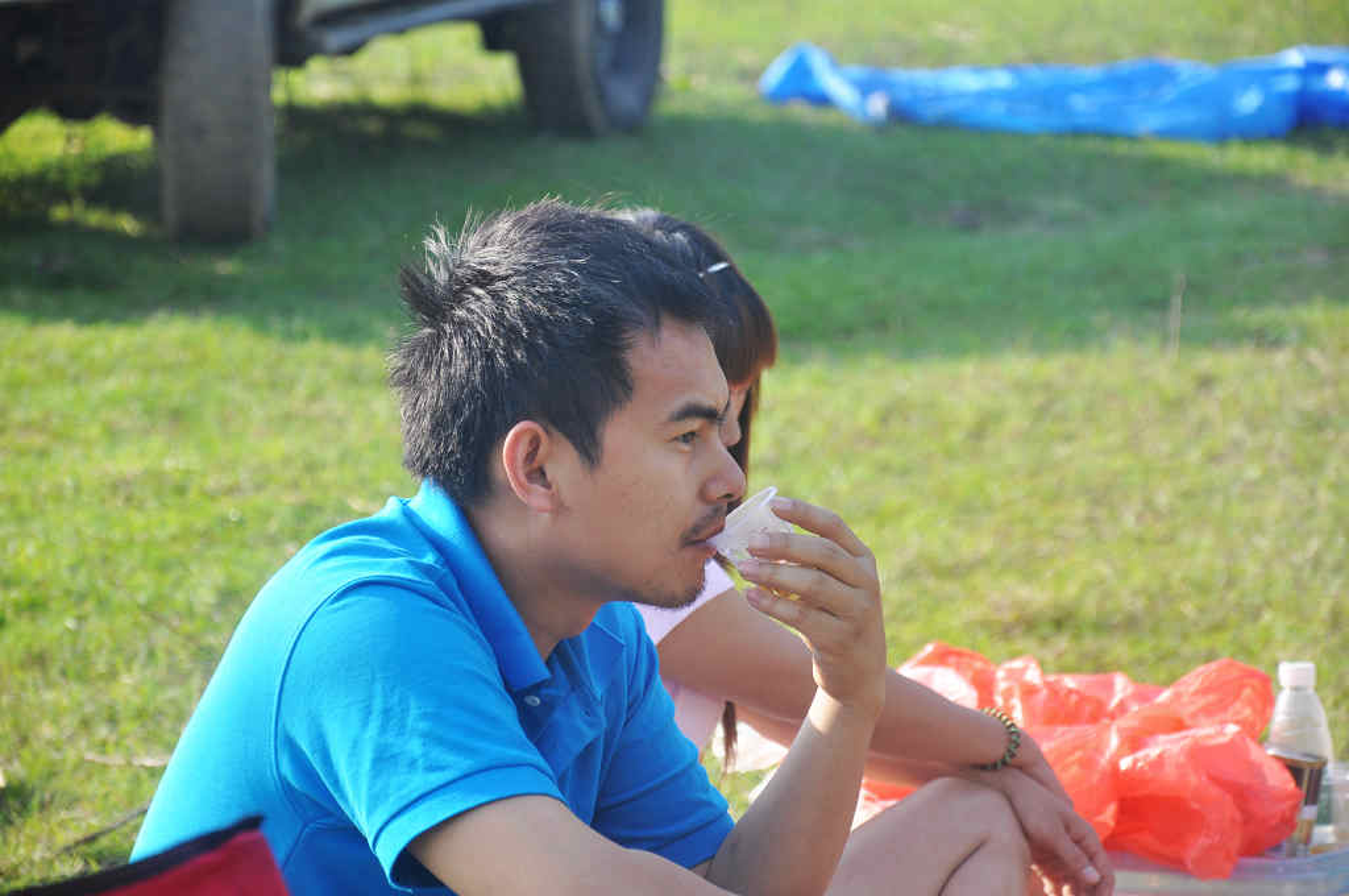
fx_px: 5894
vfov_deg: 8.7
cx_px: 674
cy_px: 448
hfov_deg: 13.1
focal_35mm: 158
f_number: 5.6
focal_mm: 105
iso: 200
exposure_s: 1/200
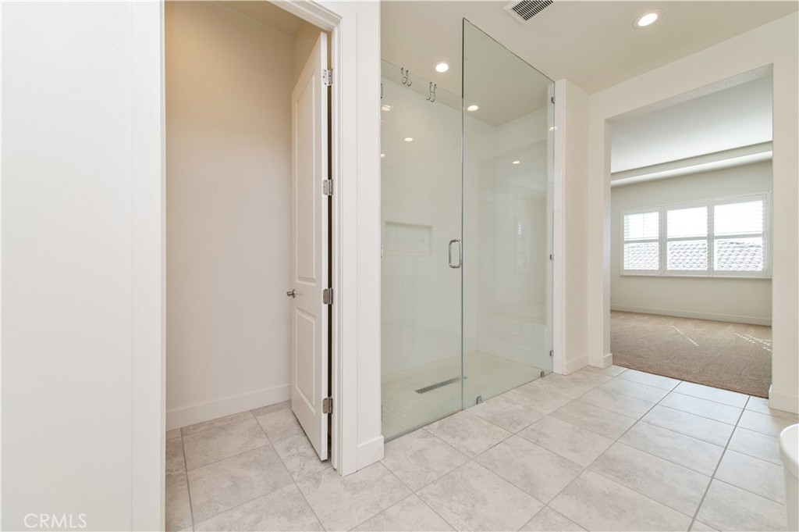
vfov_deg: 81.1
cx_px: 400
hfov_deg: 104.3
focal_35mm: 14
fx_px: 310
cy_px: 266
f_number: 5
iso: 200
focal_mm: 14
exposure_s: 1/100
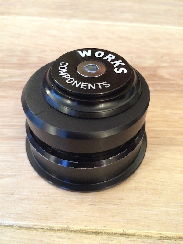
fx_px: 204
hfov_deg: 48.2
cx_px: 92
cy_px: 122
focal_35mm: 29
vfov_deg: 61.7
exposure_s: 1/17
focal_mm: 4.15
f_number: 2.2
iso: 500
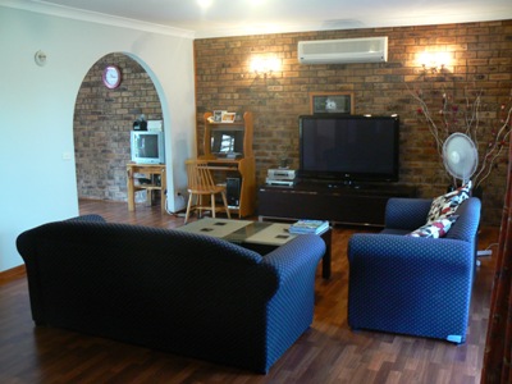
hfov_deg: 51.4
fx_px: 532
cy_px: 192
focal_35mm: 36
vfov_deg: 39.7
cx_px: 256
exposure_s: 1/13
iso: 200
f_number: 2.8
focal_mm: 6
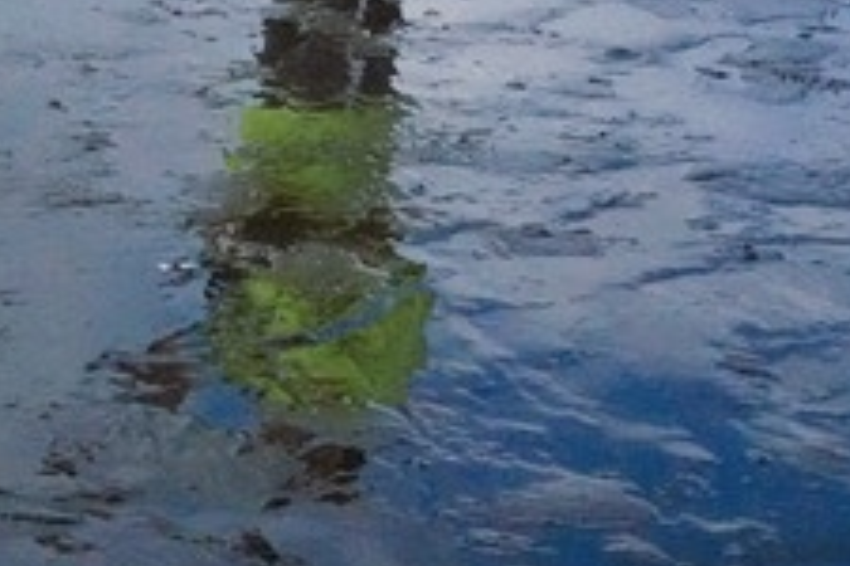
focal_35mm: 141
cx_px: -15
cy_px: -534
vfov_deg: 9.2
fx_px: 3329
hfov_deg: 14.3
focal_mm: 31
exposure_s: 1/4000
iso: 6400
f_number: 11
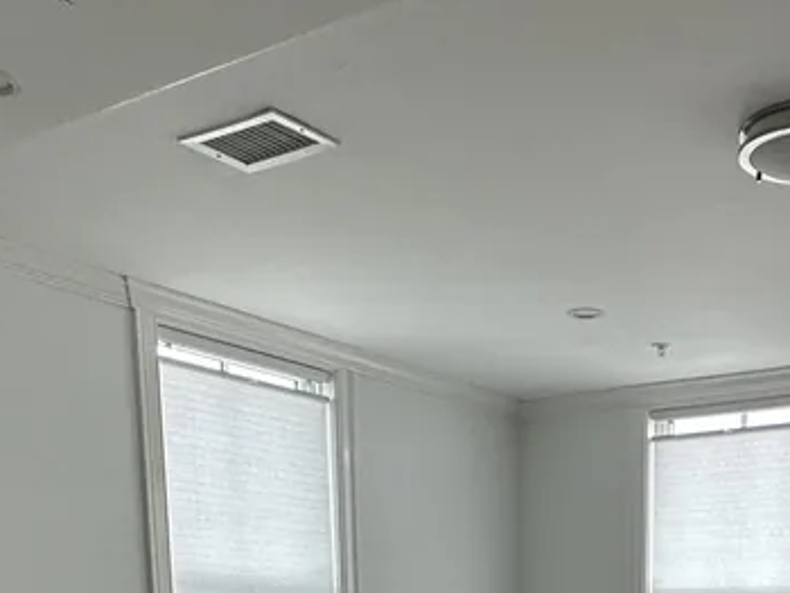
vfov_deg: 25.2
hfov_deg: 38.6
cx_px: 591
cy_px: 816
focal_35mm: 48
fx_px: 1096
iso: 80
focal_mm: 2.22
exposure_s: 1/120
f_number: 2.2
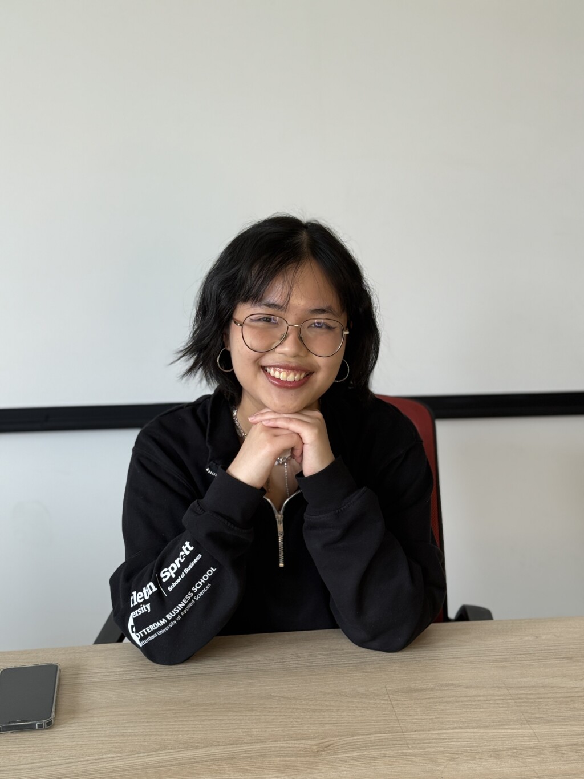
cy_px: 390
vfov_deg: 39.7
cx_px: 292
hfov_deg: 30.3
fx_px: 1080
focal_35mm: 48
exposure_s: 1/99
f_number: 1.78
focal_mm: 6.76
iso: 100
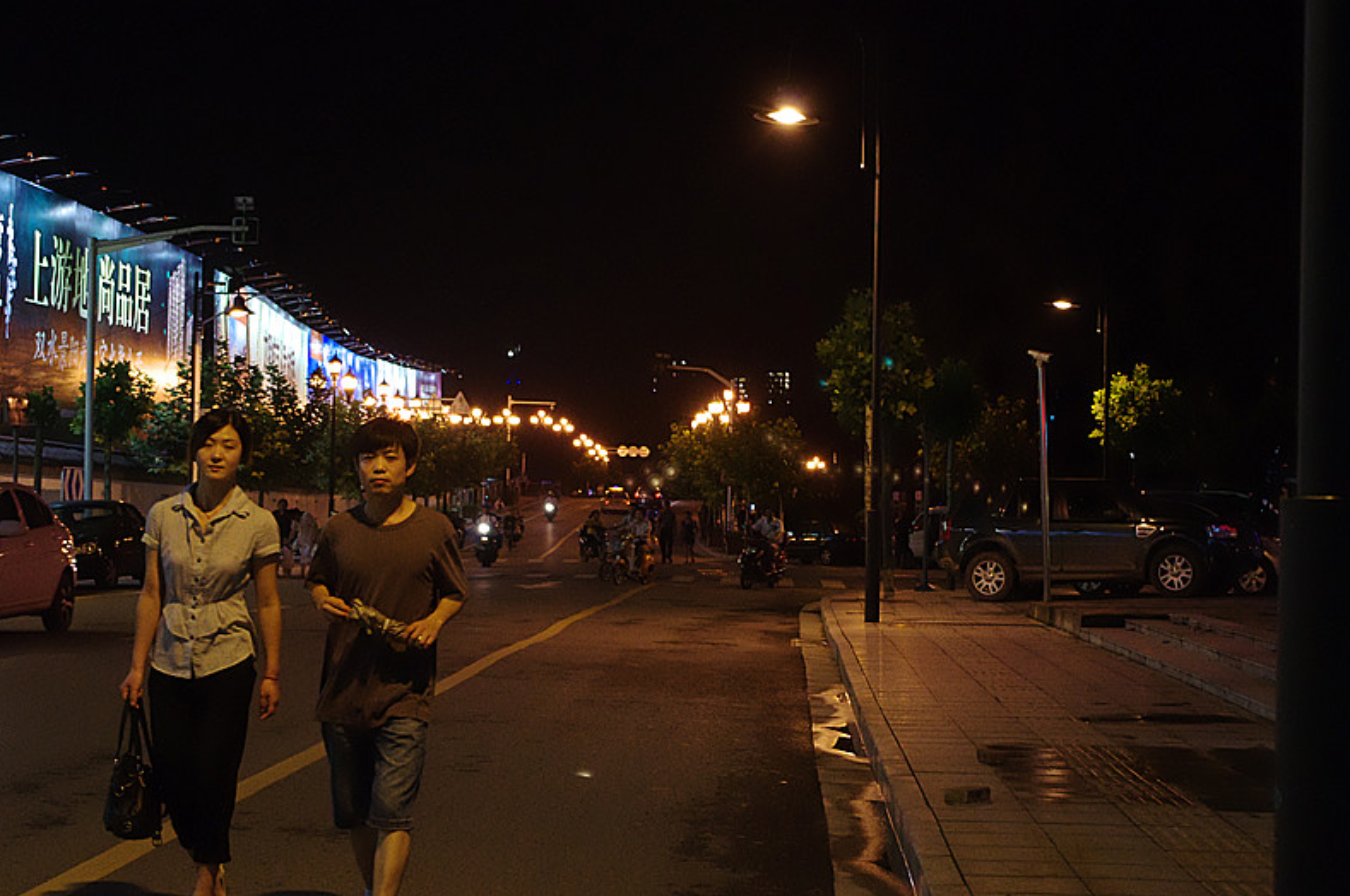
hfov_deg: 27.7
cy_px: 451
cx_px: 672
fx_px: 2734
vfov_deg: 18.6
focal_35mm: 73
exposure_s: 1/100
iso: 3200
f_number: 5.6
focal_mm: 47.5
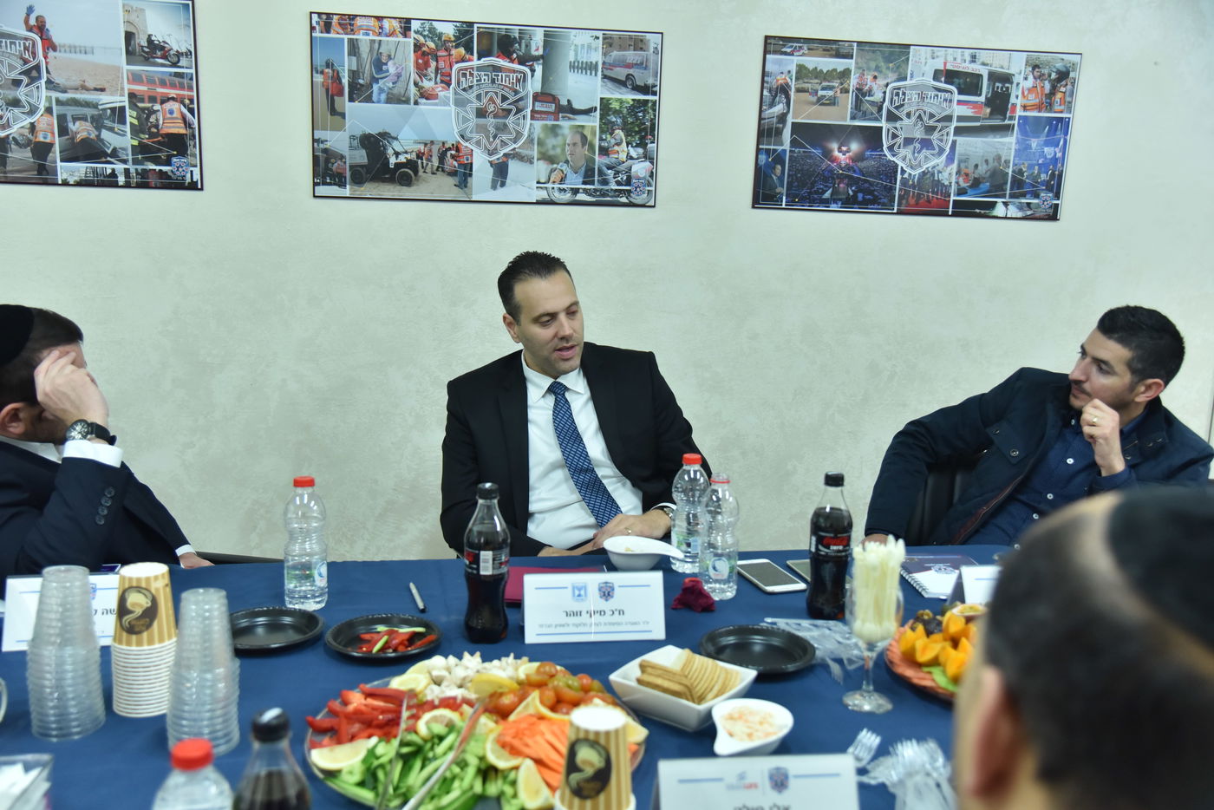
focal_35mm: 38
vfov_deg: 35.1
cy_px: 405
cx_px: 607
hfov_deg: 50.7
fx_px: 1282
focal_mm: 38
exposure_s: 1/250
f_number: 4
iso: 1600
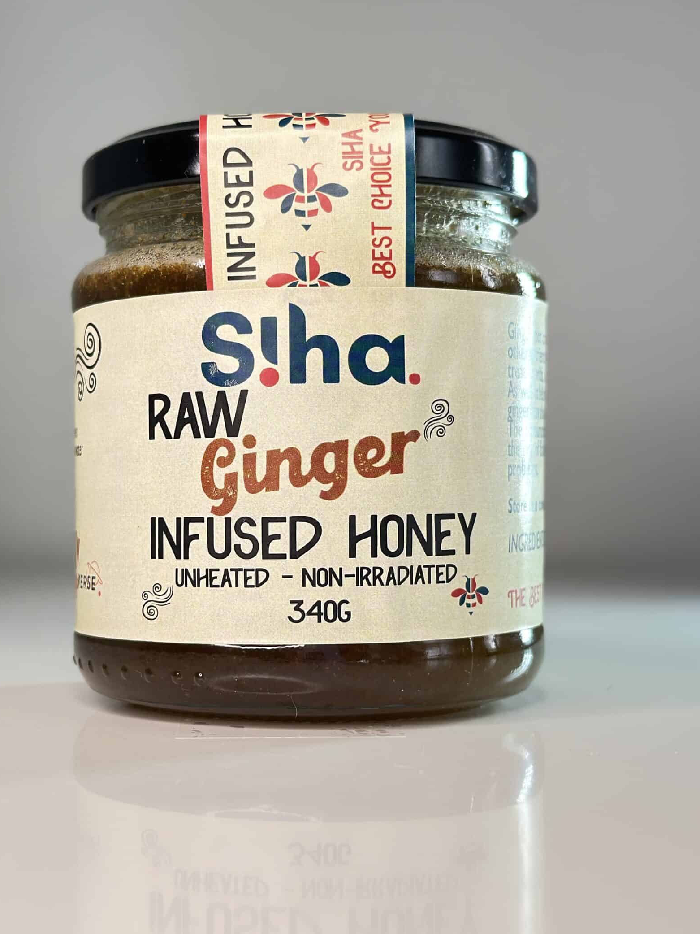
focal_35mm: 59
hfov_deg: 24.8
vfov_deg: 32.7
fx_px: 1591
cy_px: 494
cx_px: 295
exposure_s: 1/82
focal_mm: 6.86
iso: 125
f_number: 1.78
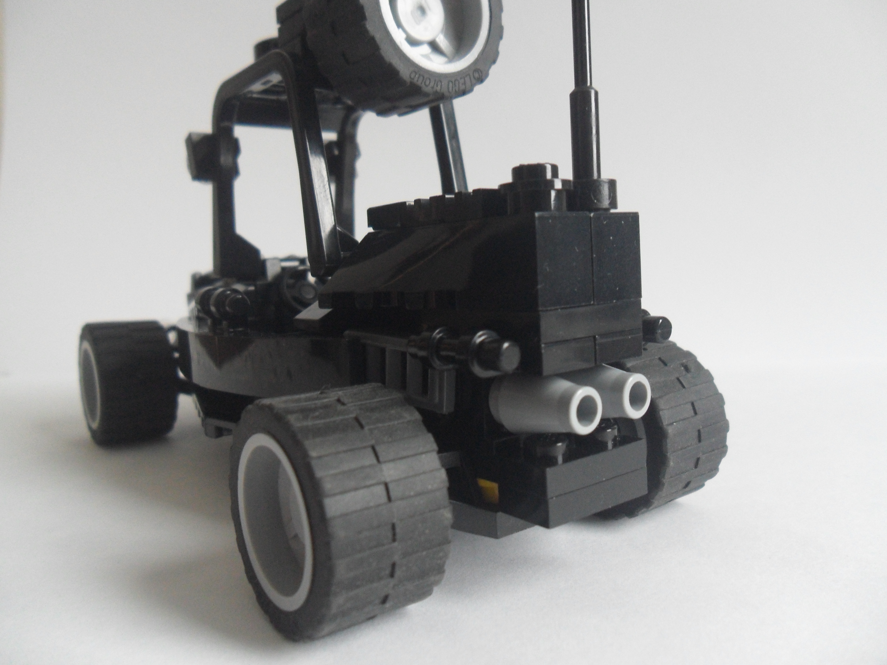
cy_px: 332
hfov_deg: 65.3
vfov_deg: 51.4
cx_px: 444
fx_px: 692
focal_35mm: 27
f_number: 3.5
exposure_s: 1/30
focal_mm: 4.9
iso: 200
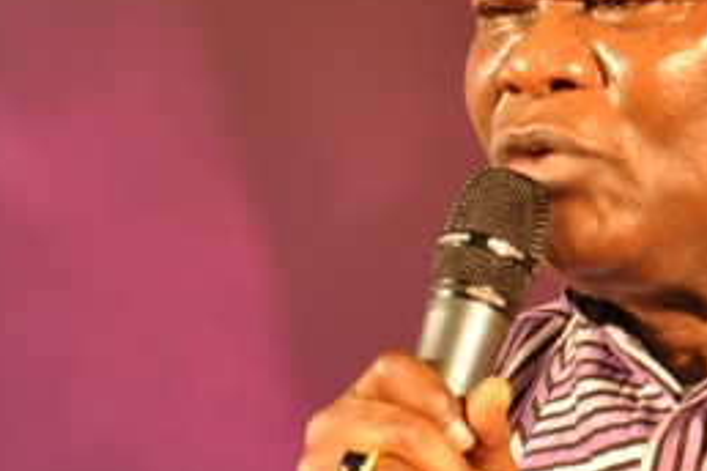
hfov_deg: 2.3
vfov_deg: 1.5
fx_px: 17517
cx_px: 554
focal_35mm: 892
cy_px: 149
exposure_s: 1/30
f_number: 5.6
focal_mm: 240
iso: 1800
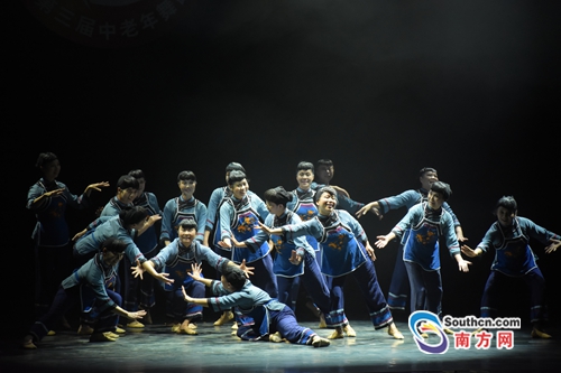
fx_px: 2337
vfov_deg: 9.1
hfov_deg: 13.7
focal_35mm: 150
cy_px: 186
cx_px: 280
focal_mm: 100
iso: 2000
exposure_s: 1/125
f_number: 7.1
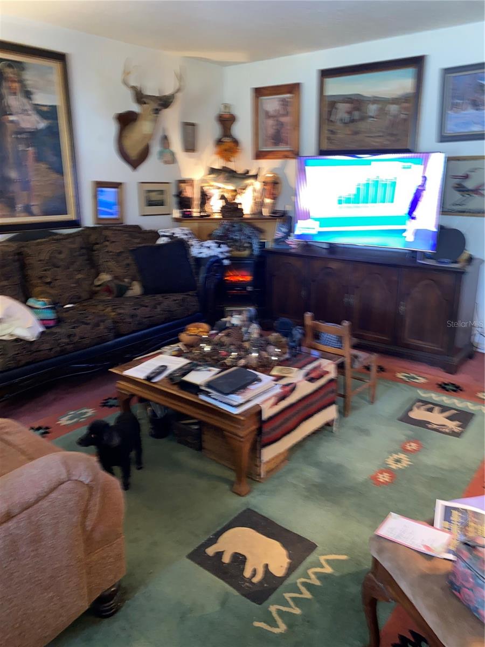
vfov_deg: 67.3
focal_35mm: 26
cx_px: 242
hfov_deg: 53.1
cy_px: 324
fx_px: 486
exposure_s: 1/8
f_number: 1.8
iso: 80
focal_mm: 4.25
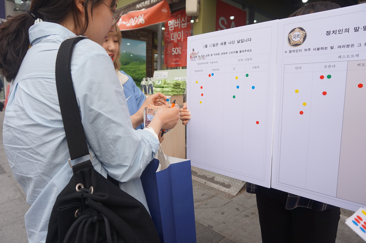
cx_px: 183
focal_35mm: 24
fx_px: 244
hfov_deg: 73.8
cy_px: 122
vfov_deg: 53.1
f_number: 4
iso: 100
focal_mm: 16
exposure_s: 1/160
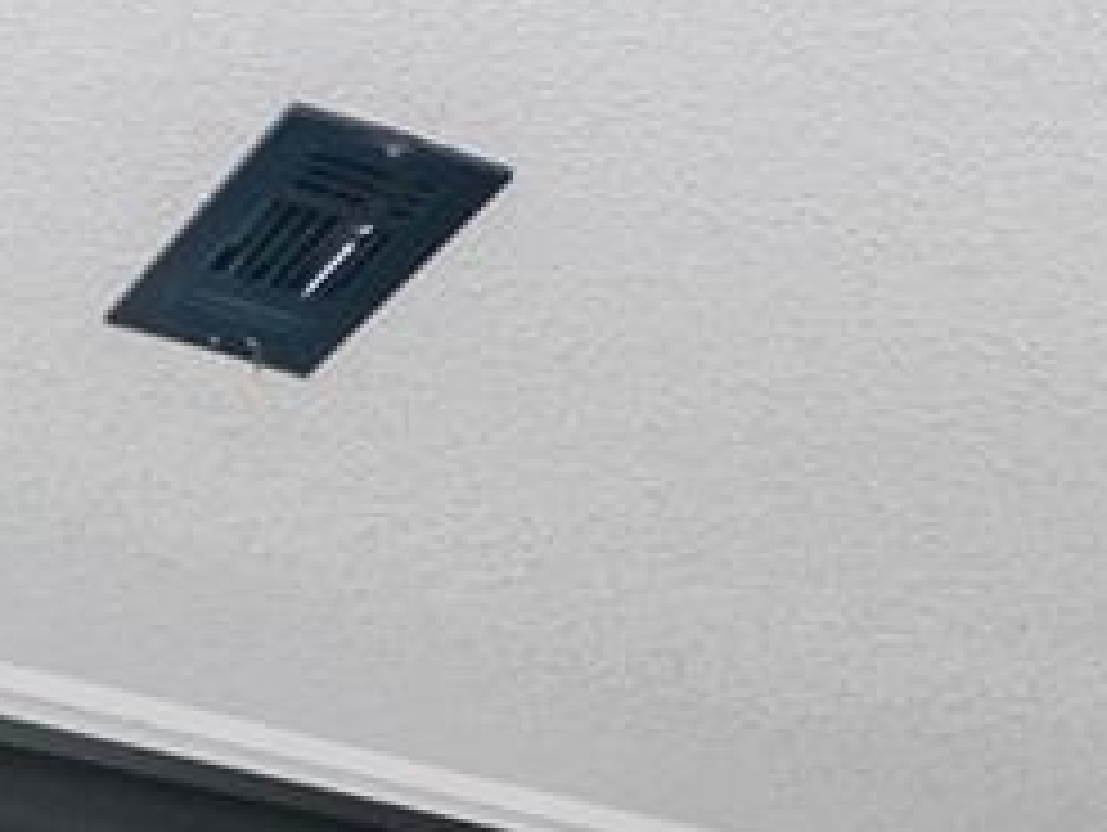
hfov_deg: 20.0
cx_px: 122
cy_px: 2327
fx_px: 3073
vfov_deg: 11.2
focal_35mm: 96
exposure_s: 1/200
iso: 250
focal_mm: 12
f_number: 4
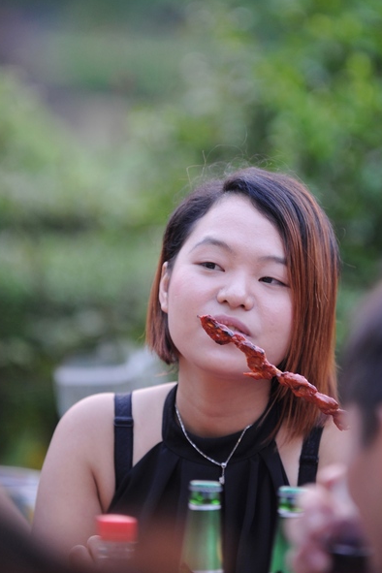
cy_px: 281
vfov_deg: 9.4
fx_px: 3501
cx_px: 197
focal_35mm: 220
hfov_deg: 6.2
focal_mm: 200
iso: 800
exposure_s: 1/125
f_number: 2.8
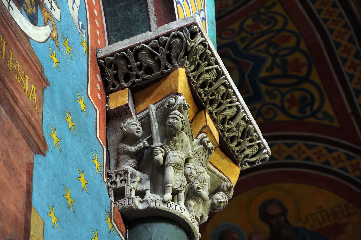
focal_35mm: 200
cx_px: 180
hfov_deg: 10.3
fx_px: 2004
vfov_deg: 6.9
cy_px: 120
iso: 200
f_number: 8
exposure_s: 3
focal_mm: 200
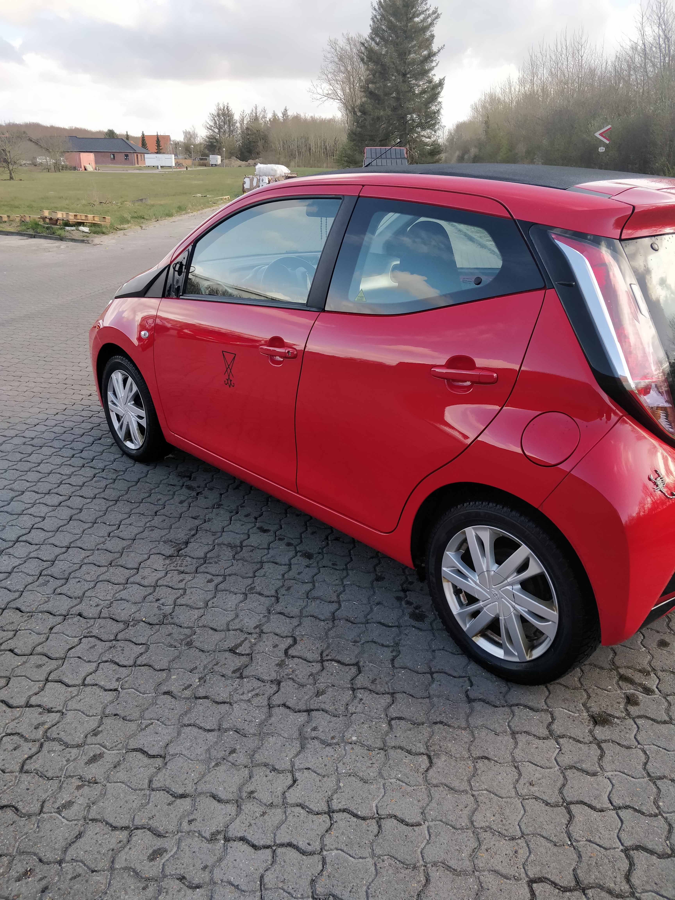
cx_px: 338
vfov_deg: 71.6
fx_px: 624
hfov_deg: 56.8
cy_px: 450
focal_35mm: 24
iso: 320
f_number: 1.7
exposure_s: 1/626
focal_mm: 4.1
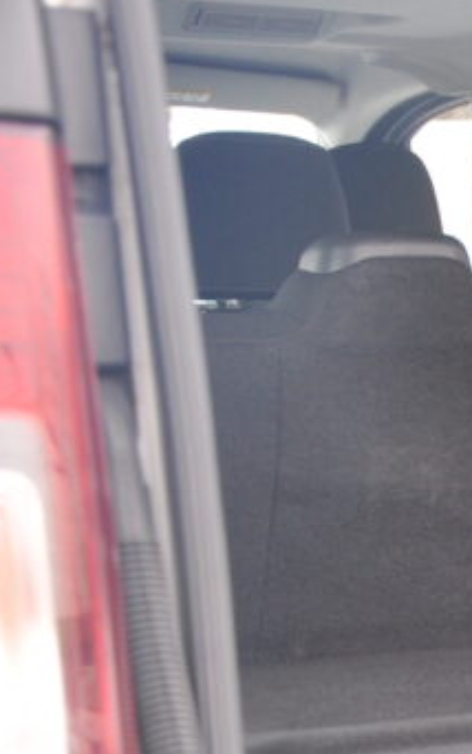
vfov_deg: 16.0
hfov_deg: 9.3
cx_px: 1098
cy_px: 728
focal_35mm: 128
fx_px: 2632
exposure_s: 1/25
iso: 400
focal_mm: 28
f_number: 4
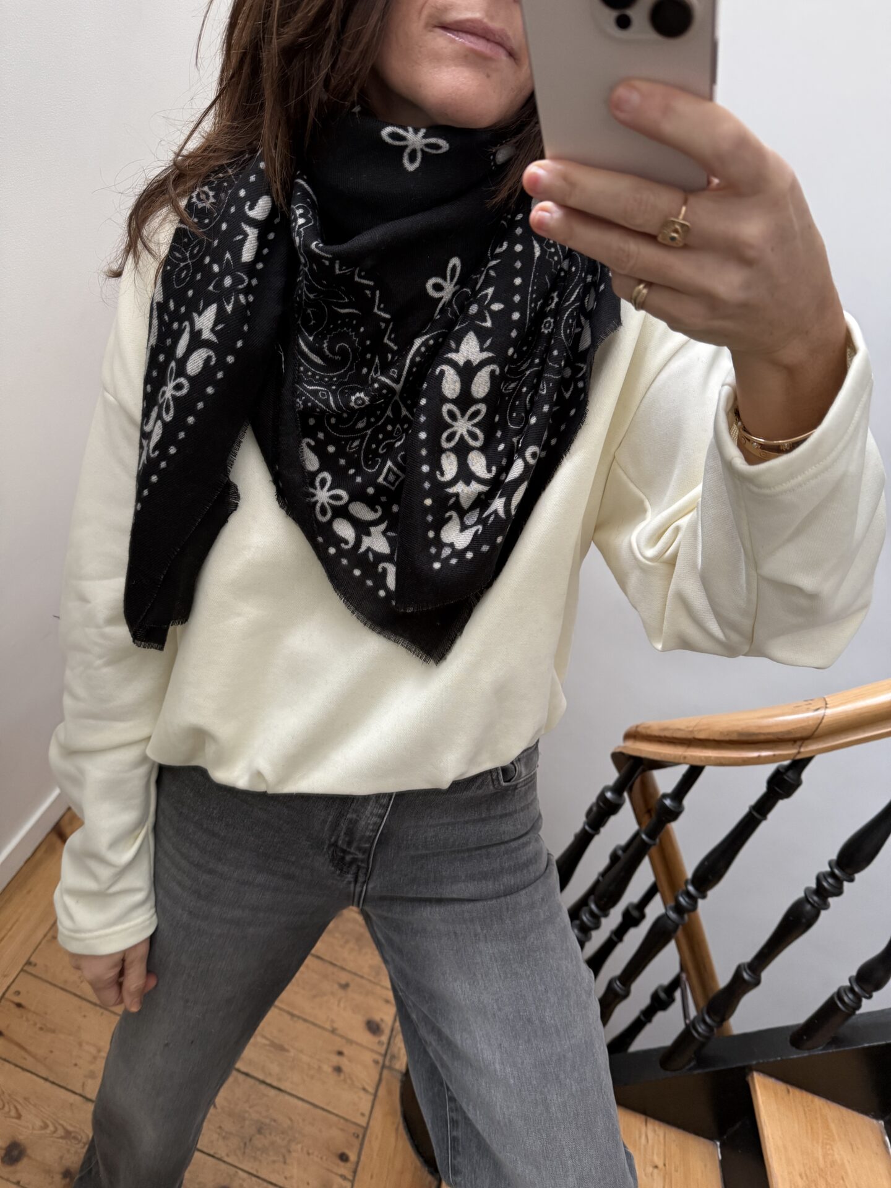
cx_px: 446
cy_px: 594
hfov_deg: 56.8
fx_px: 824
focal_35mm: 24
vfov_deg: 71.6
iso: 400
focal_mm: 6.76
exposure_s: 1/60
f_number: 1.78
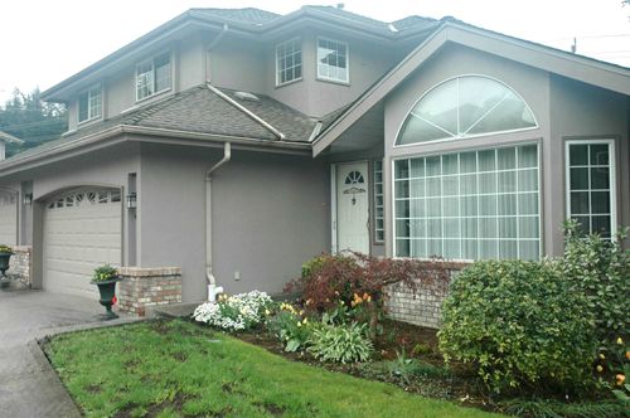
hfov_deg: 53.2
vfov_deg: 36.8
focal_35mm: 36
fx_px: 629
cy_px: 209
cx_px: 315
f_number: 5.6
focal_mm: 24
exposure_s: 1/125
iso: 320
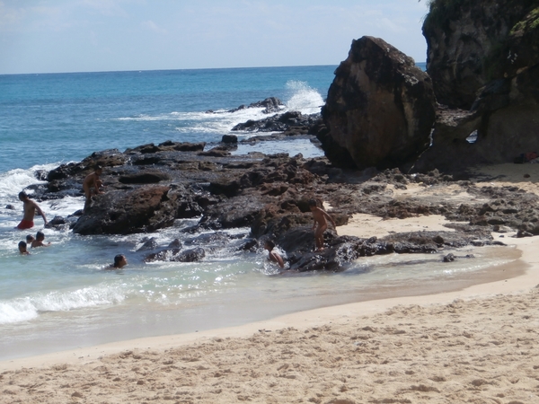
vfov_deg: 13.5
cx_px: 270
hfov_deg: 17.9
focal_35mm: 110
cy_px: 202
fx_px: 1713
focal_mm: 19.54
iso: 100
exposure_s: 1/640
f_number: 5.4
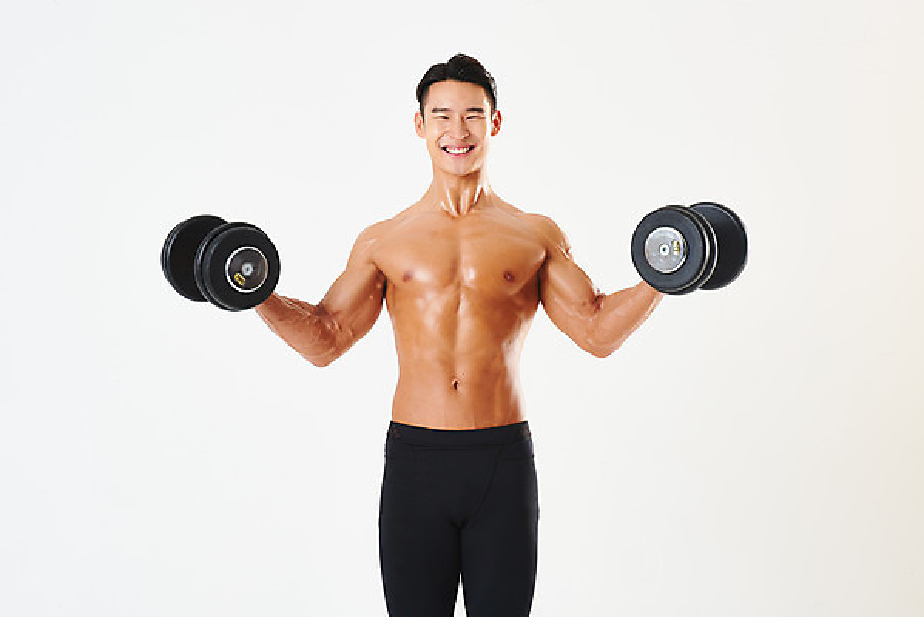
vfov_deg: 13.4
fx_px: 2619
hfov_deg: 20.0
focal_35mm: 102
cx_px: 462
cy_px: 308
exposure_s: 1/125
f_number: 11
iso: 100
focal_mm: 102
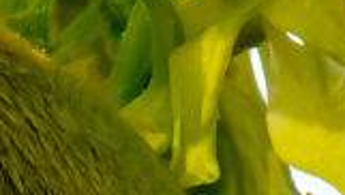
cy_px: 131
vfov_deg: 0.9
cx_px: 31
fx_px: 12192
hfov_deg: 1.6
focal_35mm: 1331
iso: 400
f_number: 20
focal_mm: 105
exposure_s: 1/125
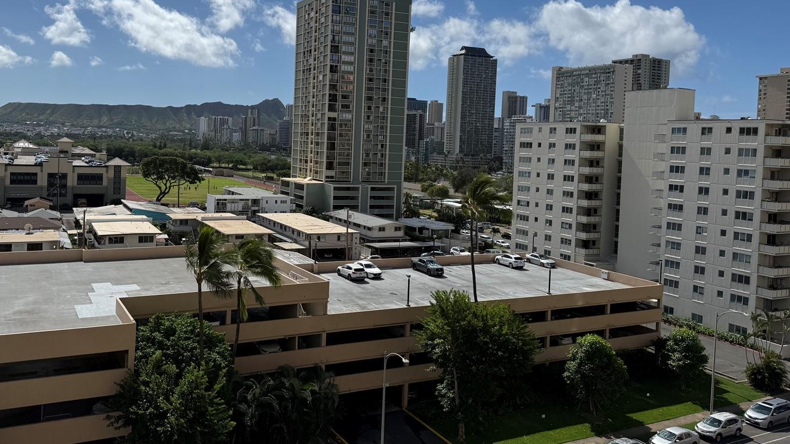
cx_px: 335
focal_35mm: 31
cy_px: 154
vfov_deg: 37.4
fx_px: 649
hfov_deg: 62.3
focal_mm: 6.76
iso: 80
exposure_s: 1/10309
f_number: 1.78
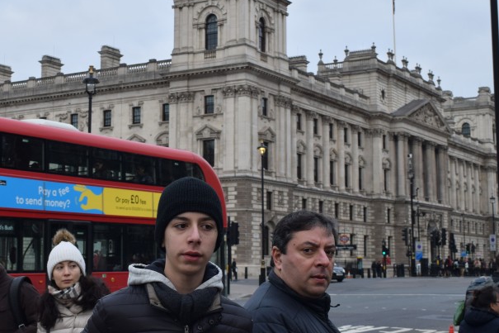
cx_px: 211
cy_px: 112
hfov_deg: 30.5
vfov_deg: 20.5
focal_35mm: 66
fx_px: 915
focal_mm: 26
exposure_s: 1/250
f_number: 8
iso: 360
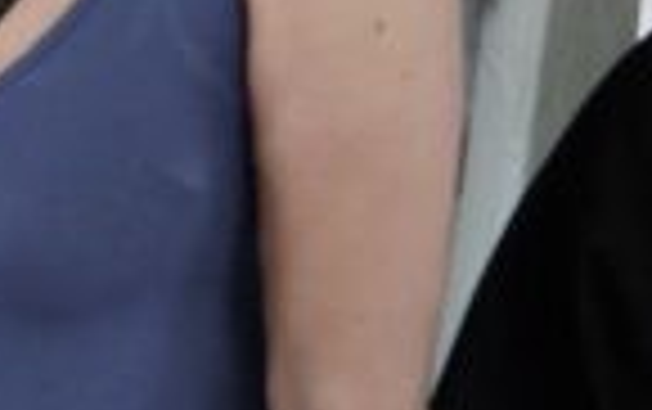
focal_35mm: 146
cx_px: -1039
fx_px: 2597
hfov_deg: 11.3
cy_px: 232
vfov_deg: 9.0
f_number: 6.3
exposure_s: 1/250
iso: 2000
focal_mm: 18
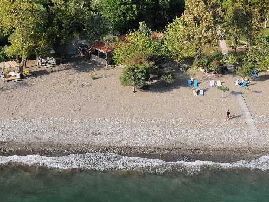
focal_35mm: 63
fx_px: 488
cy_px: 71
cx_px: 160
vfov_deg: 23.3
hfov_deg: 30.8
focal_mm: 27
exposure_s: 1/250
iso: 200
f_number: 8
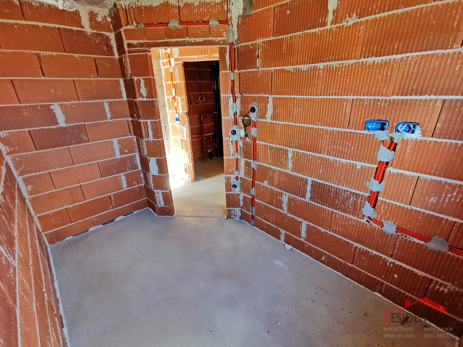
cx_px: 232
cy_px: 174
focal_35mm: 16
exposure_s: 1/60
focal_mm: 2.35
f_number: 2.2
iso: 250
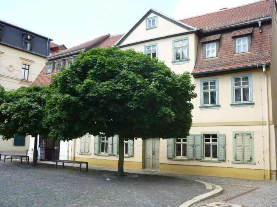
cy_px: 104
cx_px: 138
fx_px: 264
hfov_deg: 55.4
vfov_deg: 42.9
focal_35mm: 33
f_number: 2.8
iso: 80
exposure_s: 1/250
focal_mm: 5.5
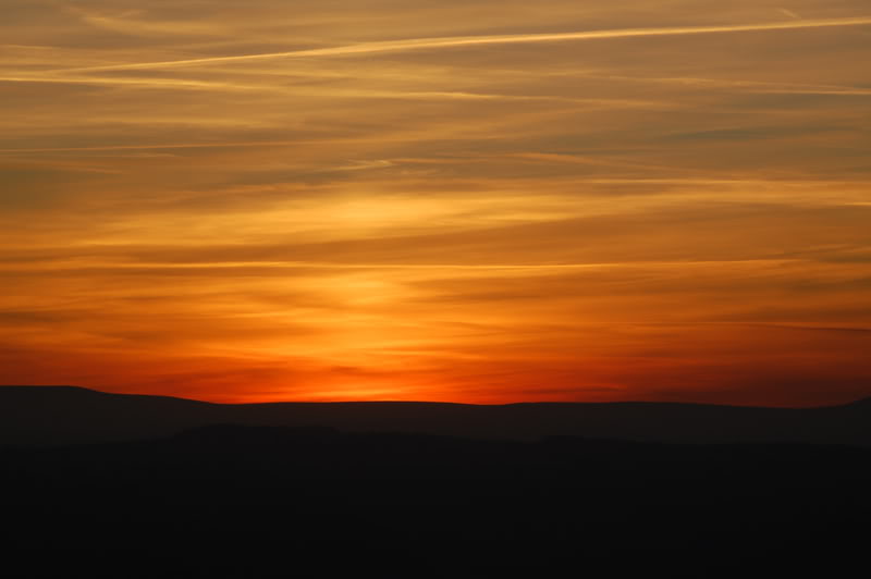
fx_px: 3989
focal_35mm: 165
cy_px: 290
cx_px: 436
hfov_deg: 12.5
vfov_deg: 8.3
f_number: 5.6
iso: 200
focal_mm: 110
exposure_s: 1/500
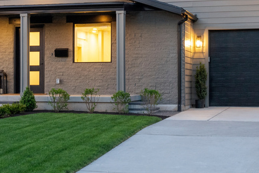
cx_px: 133
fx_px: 590
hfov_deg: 24.8
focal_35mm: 82
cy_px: -5
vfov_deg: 16.3
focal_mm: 34.4
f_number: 5.6
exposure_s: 1/20
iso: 640
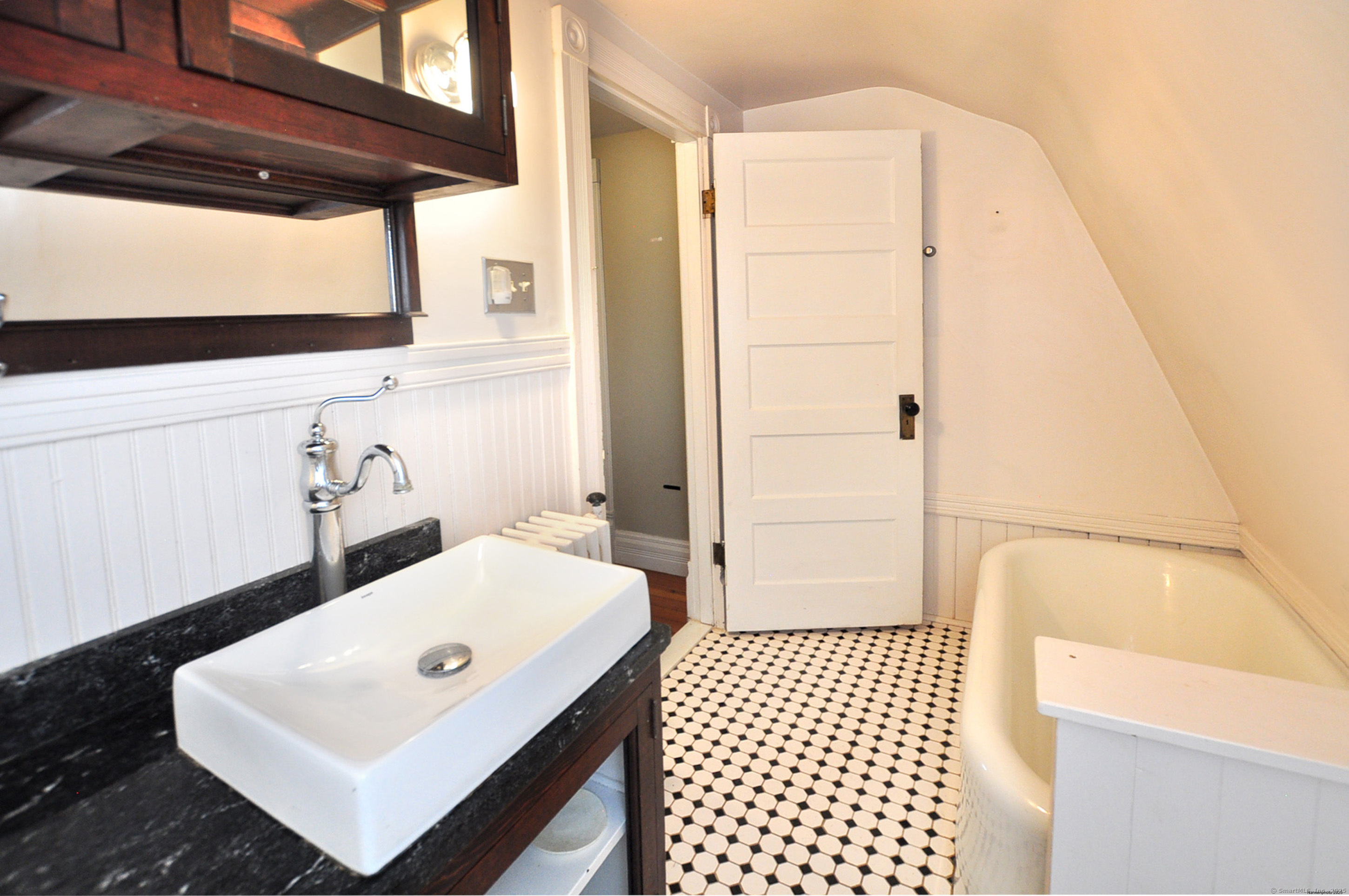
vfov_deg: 77.2
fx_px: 561
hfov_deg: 100.5
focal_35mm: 15
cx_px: 674
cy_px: 448
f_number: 4.5
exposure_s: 1/50
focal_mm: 10
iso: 640
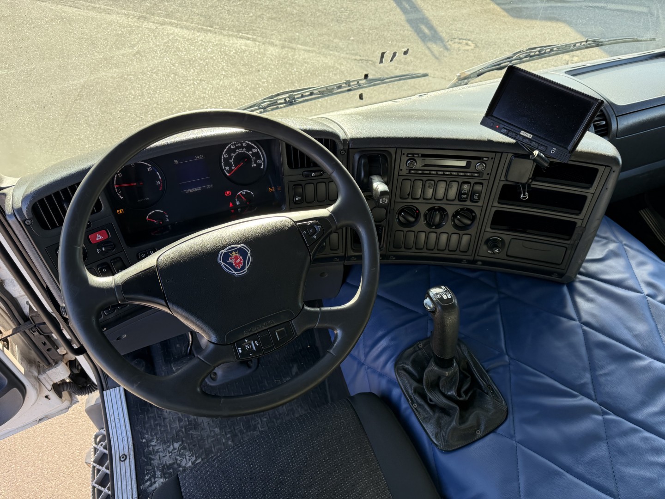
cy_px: 250
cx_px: 332
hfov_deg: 71.6
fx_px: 461
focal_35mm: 24
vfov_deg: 56.8
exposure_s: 1/379
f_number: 1.78
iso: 100
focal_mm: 6.76
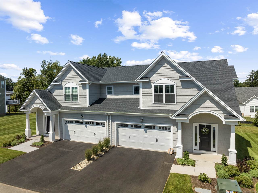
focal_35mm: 24
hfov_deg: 71.6
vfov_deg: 56.8
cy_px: 96
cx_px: 129
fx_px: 179
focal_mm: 12.29
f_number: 5
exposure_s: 1/120
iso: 100
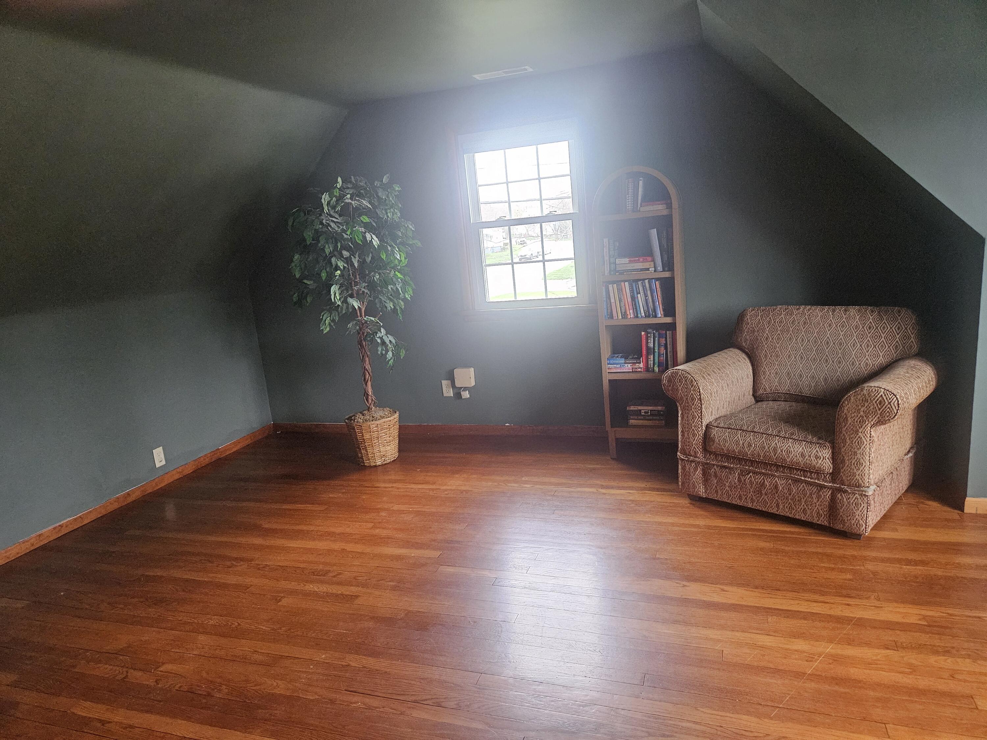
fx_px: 656
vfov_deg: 58.9
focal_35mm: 23
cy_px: 370
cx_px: 494
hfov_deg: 73.9
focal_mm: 5.4
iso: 800
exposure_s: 1/120
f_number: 1.8
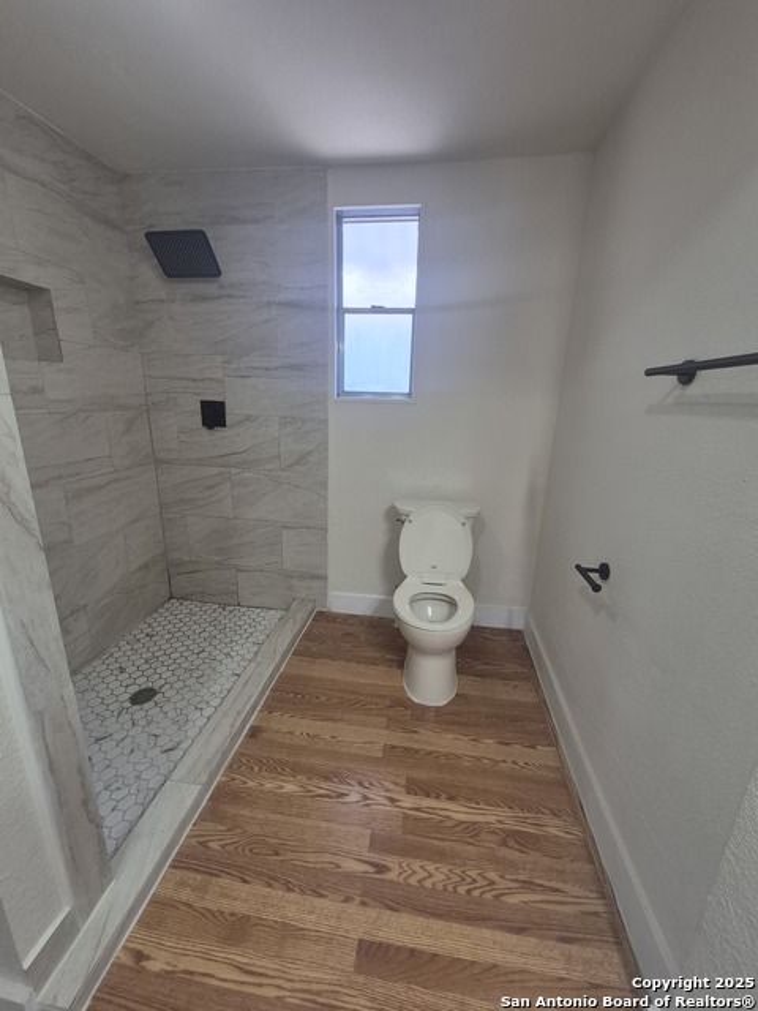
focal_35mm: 13
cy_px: 506
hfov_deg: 89.9
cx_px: 379
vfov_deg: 106.2
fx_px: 380
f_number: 2.2
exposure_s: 1/60
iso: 100
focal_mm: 1.74
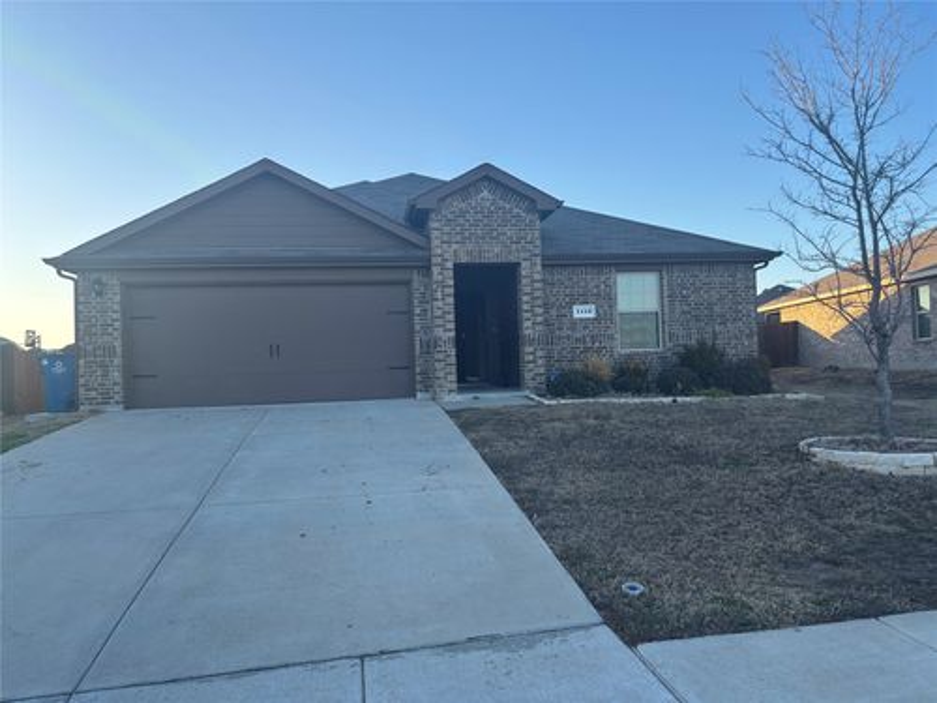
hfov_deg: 67.3
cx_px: 468
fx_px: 704
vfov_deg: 53.1
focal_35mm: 26
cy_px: 352
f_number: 1.6
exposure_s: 1/851
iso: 50
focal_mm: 5.96
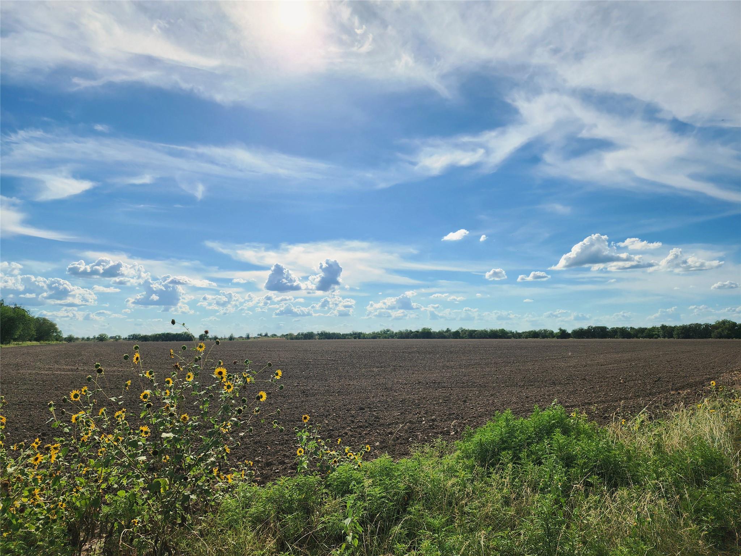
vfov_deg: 58.9
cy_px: 278
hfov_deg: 73.9
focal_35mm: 23
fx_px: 492
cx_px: 370
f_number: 1.8
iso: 12
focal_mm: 6.4
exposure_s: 1/3333
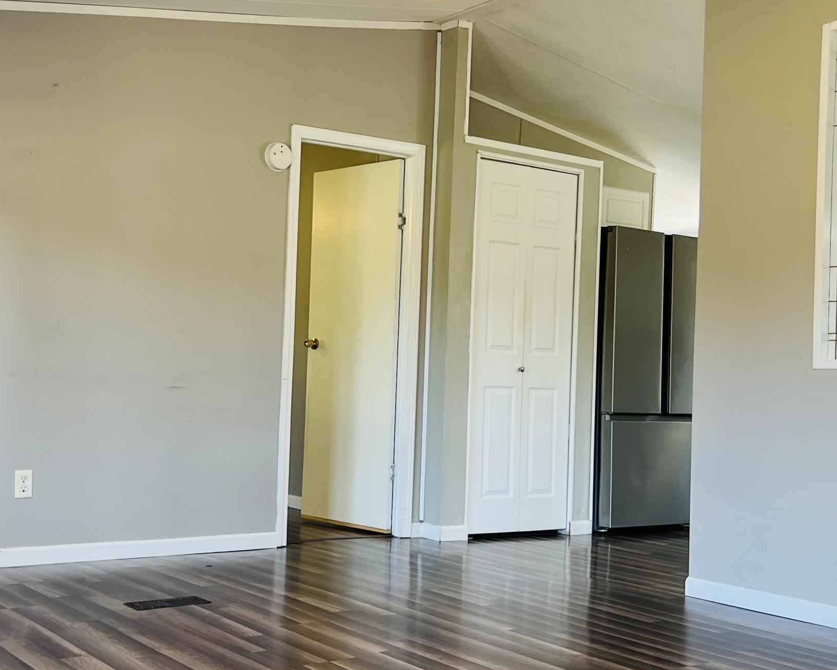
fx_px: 1164
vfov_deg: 32.1
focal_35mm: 47
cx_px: 339
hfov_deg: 39.4
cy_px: 348
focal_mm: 5.7
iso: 80
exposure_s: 1/60
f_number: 1.5
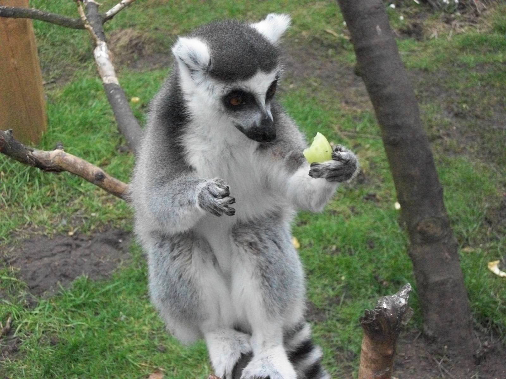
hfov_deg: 31.2
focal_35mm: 62
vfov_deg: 23.7
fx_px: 906
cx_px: 253
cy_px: 190
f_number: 4.1
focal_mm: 11
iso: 800
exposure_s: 1/250
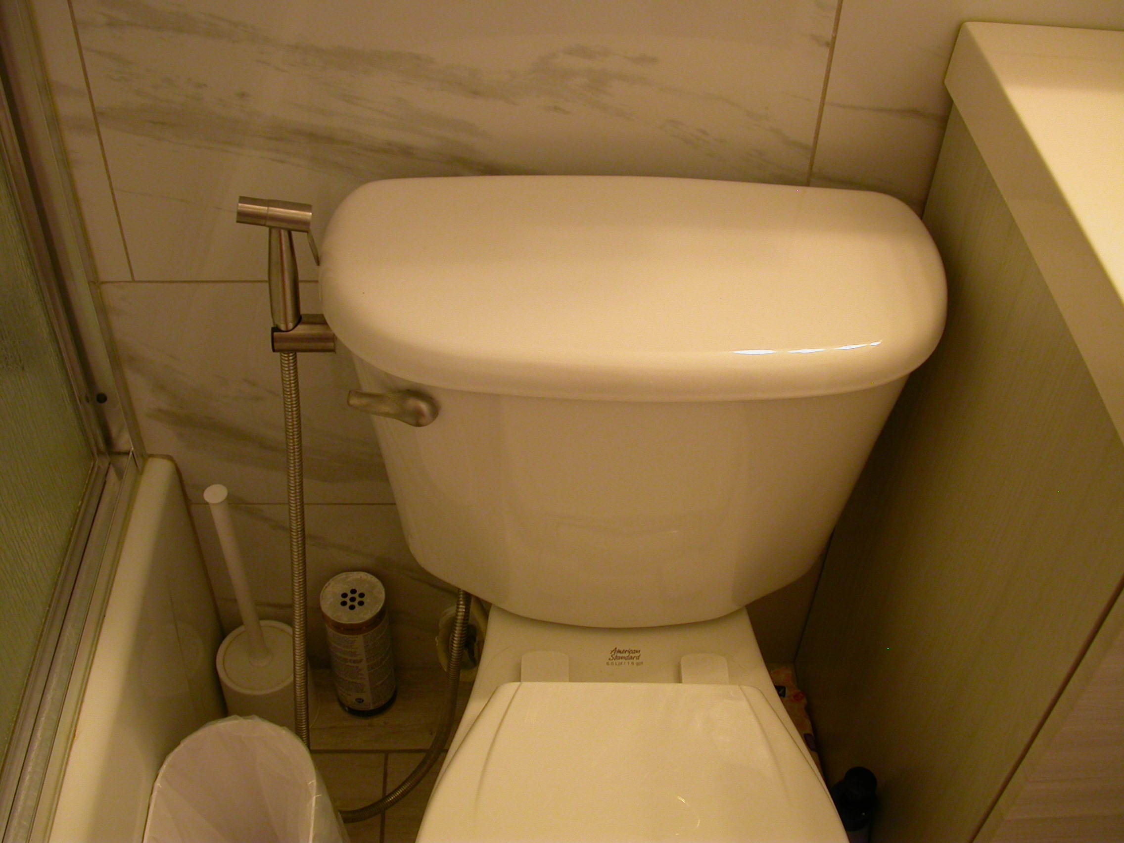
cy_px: 422
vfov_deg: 37.7
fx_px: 1234
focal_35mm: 38
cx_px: 562
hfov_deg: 49.0
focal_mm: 7.85
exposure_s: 1/21
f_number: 2.6
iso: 100
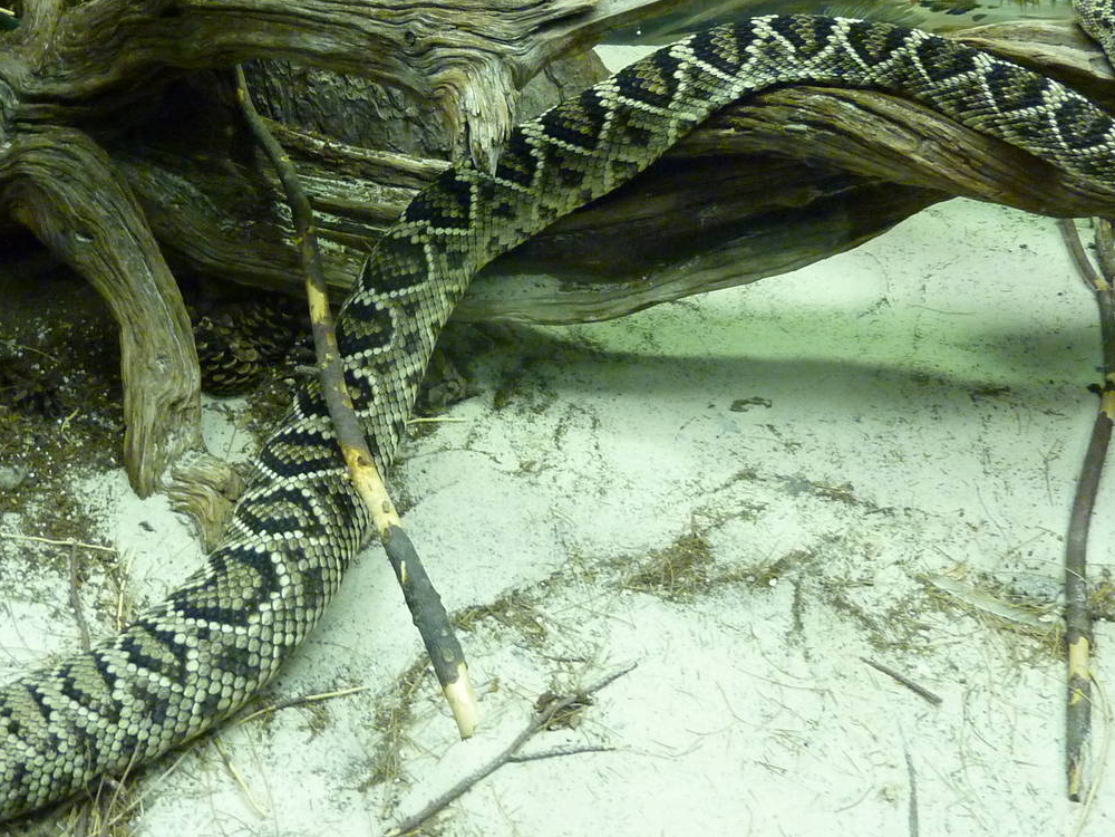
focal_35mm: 40
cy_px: 256
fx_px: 1288
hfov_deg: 46.1
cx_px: 378
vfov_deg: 35.5
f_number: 3.3
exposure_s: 1/13
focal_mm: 4.1
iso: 400
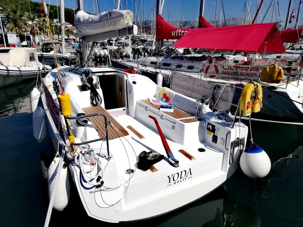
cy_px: 114
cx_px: 152
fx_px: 228
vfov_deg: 53.1
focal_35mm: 26
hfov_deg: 67.3
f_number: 2.2
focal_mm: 3.81
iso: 50
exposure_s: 1/3086
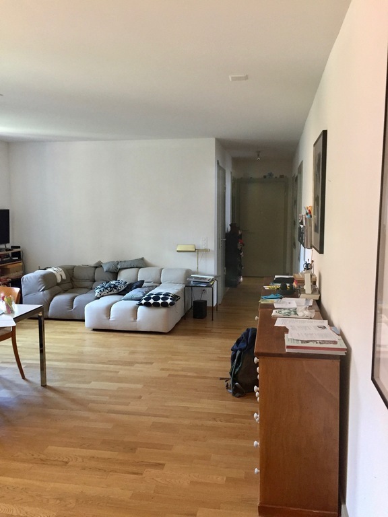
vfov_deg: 61.7
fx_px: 433
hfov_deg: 48.2
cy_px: 258
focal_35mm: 29
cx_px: 194
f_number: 2.2
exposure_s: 1/33
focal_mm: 4.15
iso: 200
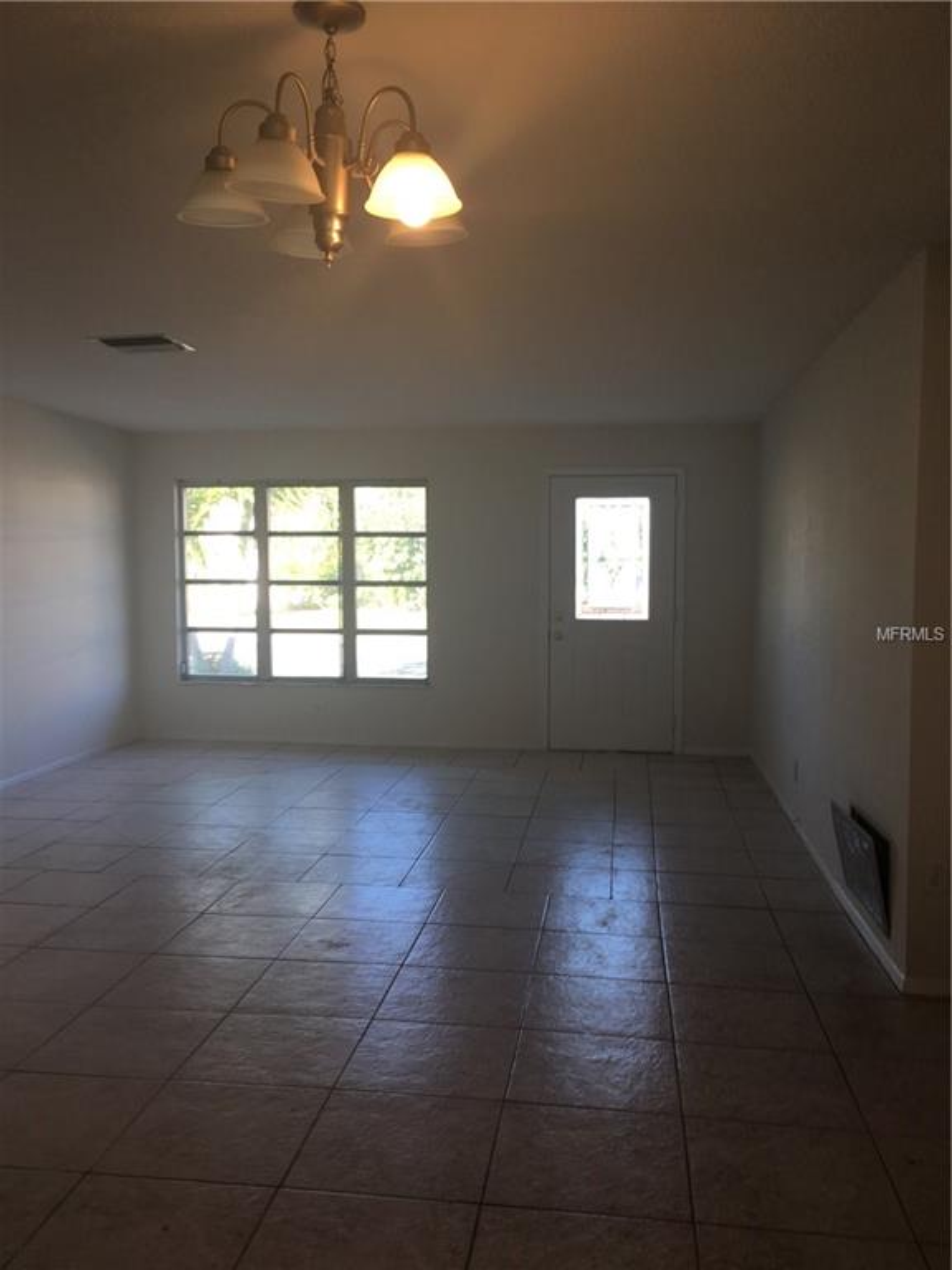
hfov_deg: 48.2
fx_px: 1063
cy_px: 635
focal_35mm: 29
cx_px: 476
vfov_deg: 61.7
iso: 25
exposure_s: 1/40
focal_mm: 4.15
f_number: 2.2
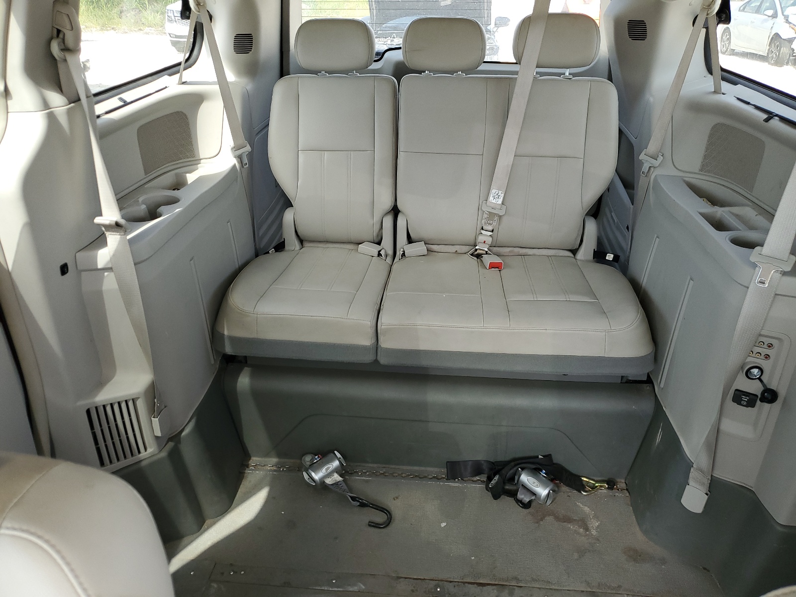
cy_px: 298
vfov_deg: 53.1
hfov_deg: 67.3
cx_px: 398
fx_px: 598
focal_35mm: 26
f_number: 1.5
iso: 65
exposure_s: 1/120
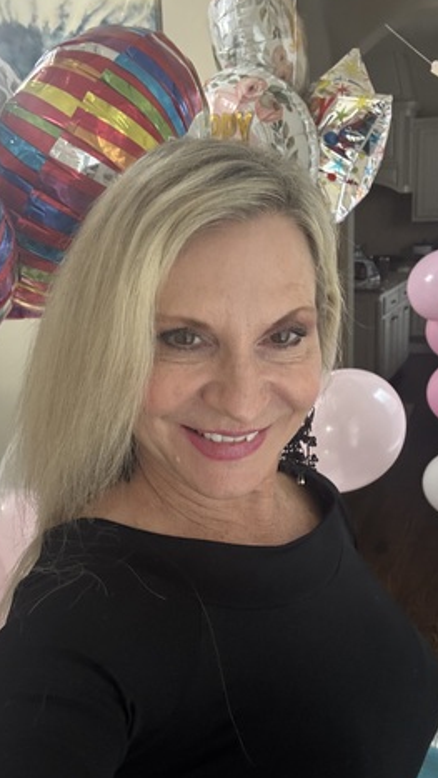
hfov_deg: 33.7
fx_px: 722
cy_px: 391
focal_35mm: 35
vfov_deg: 56.6
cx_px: 251
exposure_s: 1/40
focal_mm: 2.69
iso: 250
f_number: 1.9
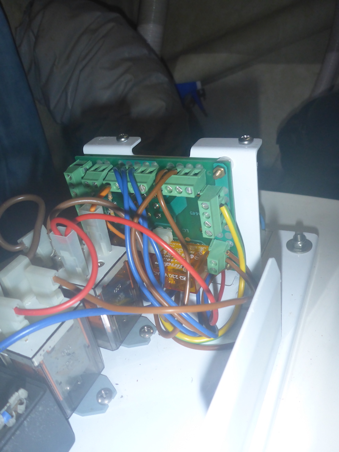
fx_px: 366
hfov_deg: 49.7
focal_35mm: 28
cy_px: 226
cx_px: 170
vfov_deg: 63.4
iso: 320
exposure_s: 1/60
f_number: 3.3
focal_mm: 4.9
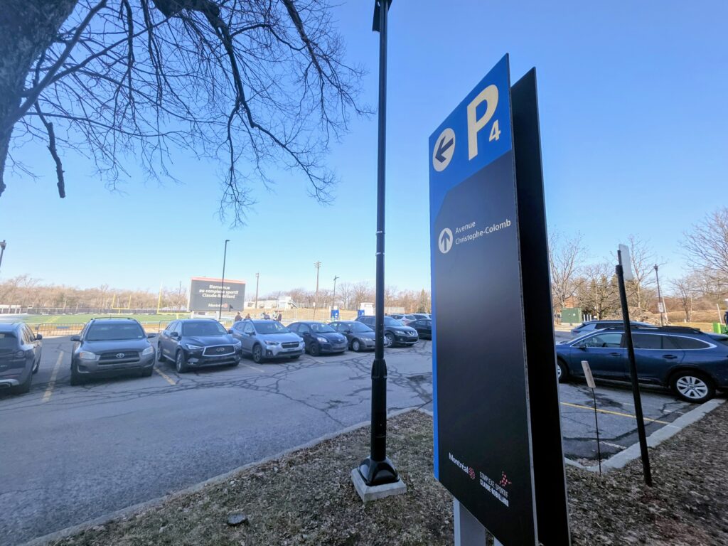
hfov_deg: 106.2
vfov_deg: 89.9
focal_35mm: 13
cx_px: 364
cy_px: 273
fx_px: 273
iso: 20
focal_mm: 2.2
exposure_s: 1/458
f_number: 1.9
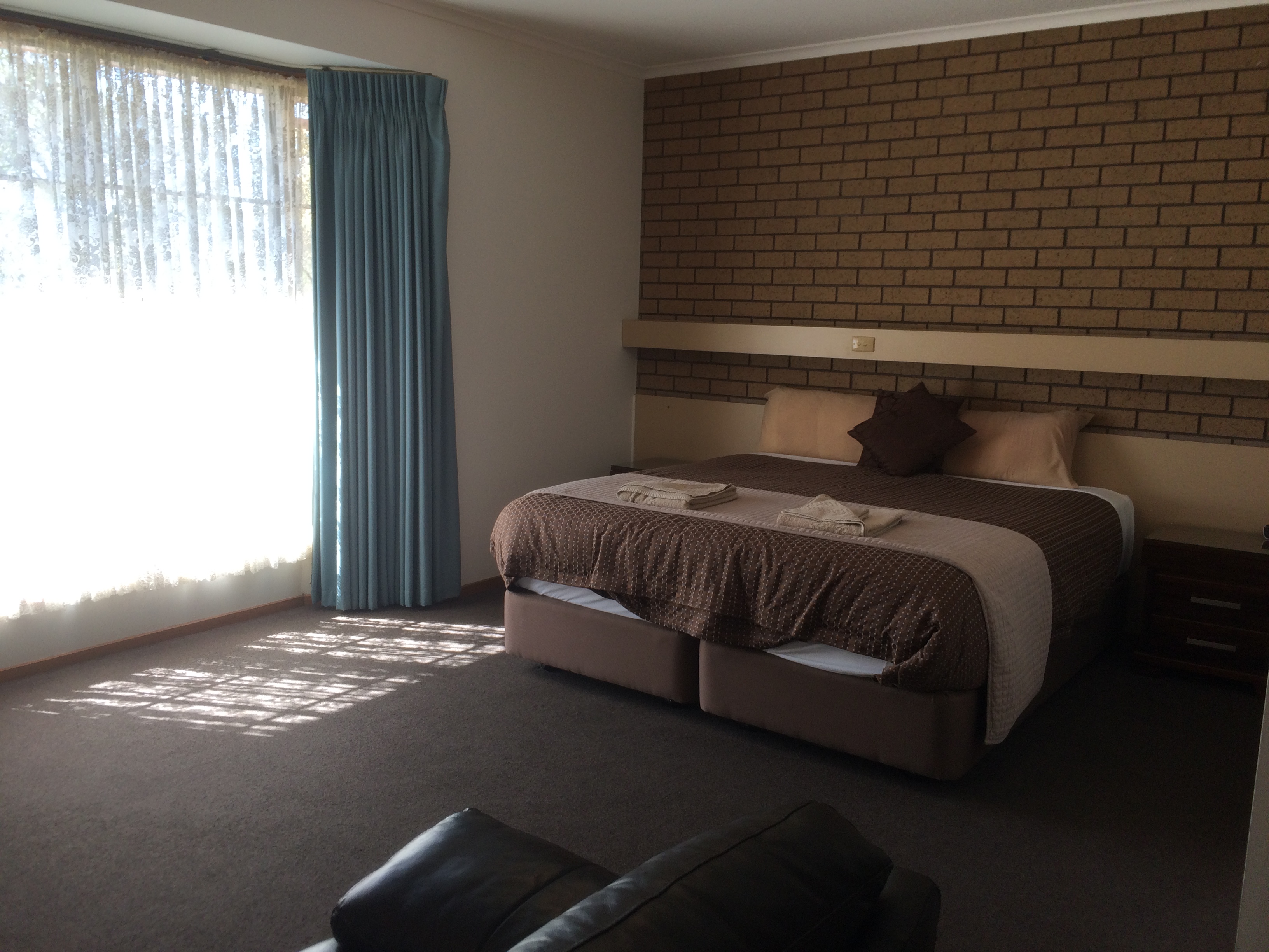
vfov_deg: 48.2
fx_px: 1063
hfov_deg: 61.7
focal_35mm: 29
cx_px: 634
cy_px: 476
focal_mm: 4.15
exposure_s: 1/100
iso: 40
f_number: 2.2
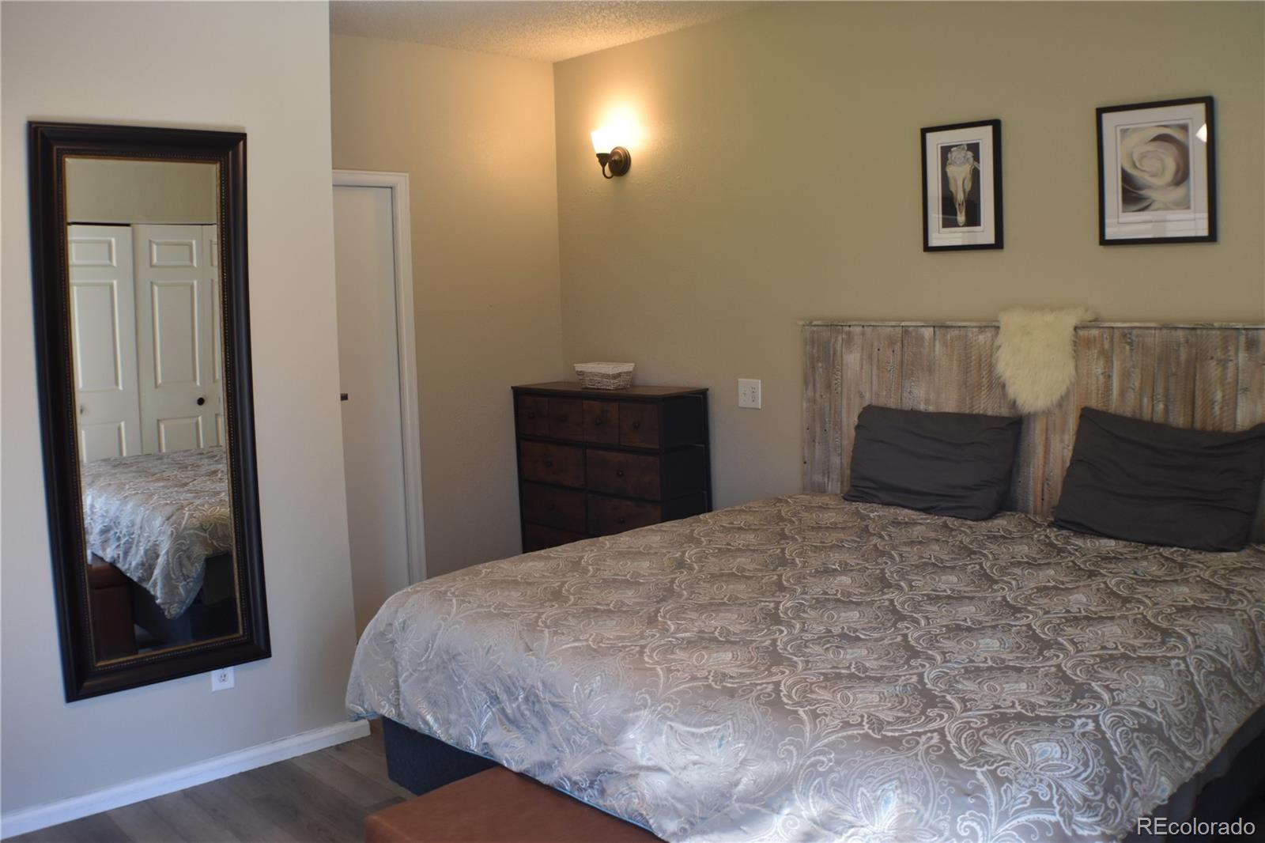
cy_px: 422
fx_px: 1475
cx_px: 632
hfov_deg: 46.4
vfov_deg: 31.9
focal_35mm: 42
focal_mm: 28
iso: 500
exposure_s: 1/60
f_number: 4.2
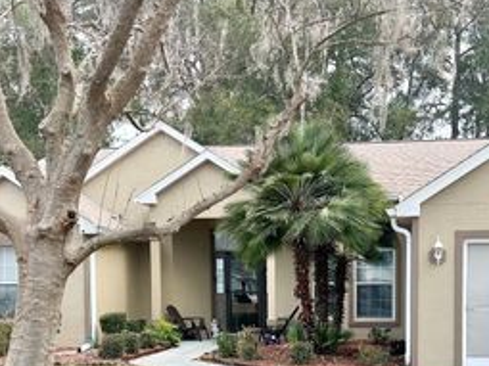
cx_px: 324
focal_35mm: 51
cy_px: 315
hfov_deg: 37.1
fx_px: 720
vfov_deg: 27.7
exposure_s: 1/1124
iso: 50
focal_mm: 5.7
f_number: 1.5
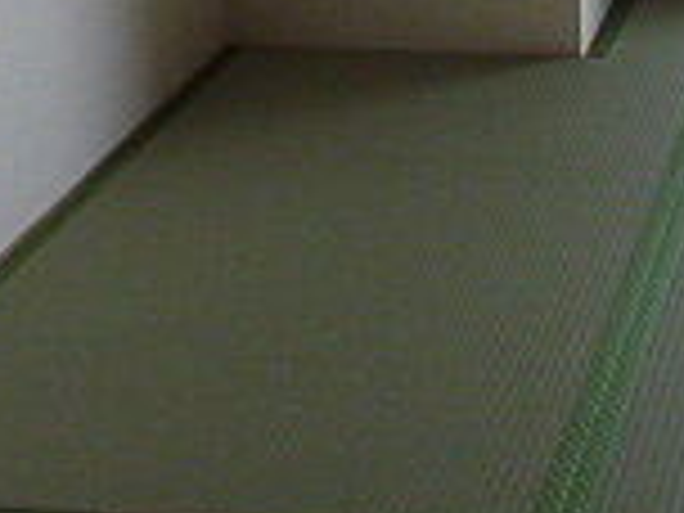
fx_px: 1996
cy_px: -405
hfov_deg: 18.2
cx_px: 878
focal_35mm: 101
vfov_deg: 13.2
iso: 200
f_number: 3.3
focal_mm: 4.3
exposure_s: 1/8
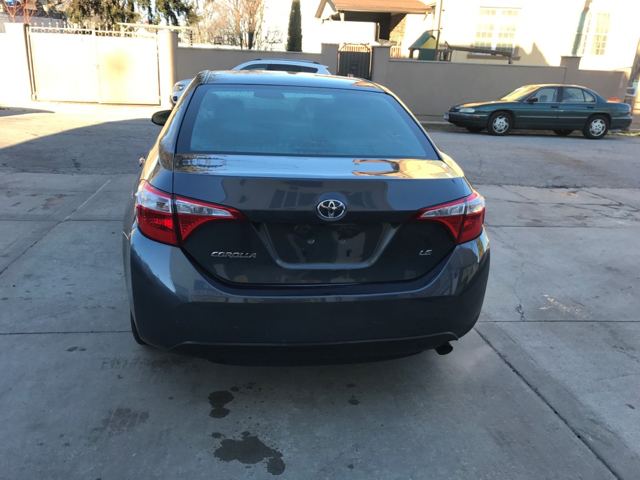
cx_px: 320
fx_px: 518
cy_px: 240
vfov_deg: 49.7
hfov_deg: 63.4
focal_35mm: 28
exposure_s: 1/335
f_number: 1.8
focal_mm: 3.99
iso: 20
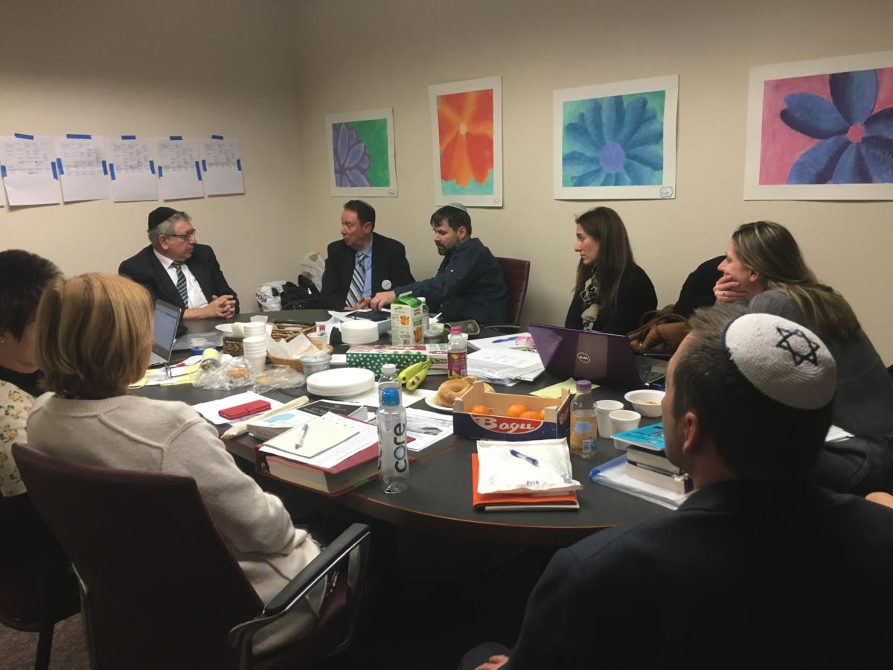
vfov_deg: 48.2
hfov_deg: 61.7
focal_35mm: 29
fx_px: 748
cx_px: 446
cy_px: 335
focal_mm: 4.15
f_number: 2.2
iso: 100
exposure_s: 1/30
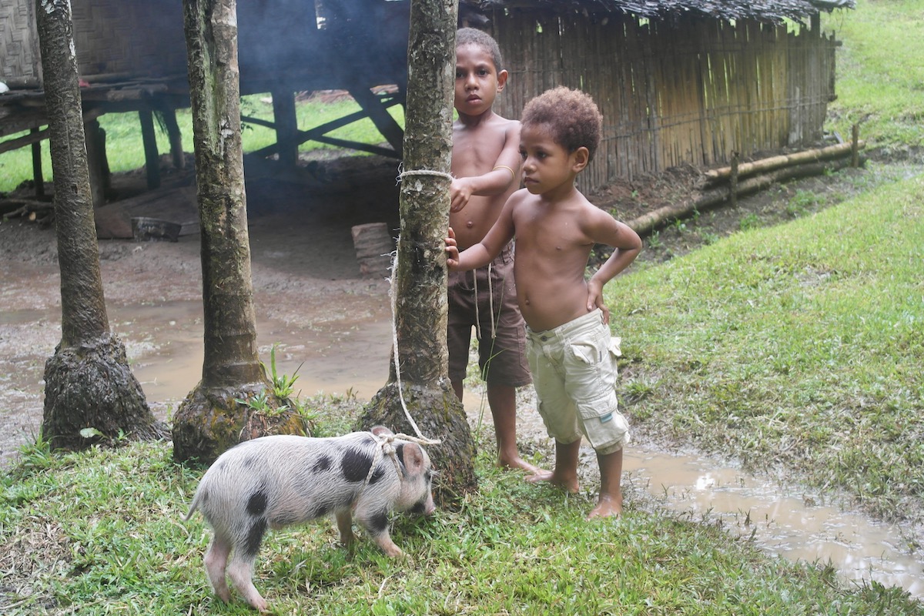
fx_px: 1181
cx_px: 462
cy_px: 308
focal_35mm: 46
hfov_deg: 42.7
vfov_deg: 29.2
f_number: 4.5
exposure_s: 1/100
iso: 200
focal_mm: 30
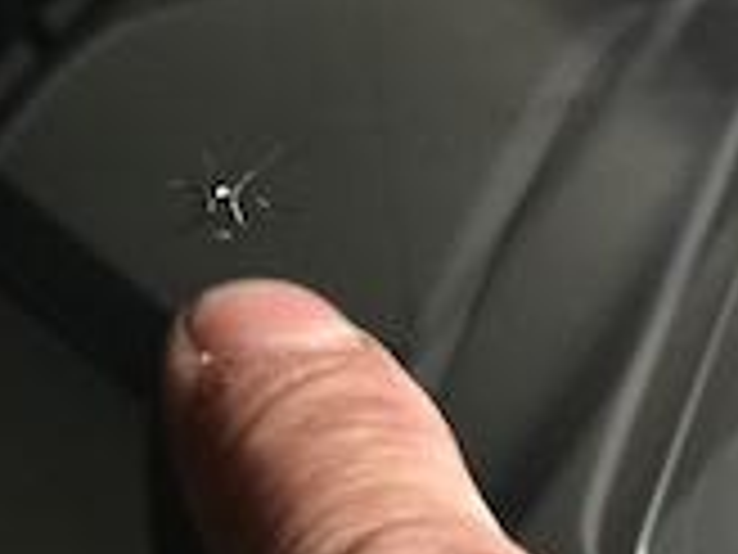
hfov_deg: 21.9
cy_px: 297
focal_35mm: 85
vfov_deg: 17.4
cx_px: -50
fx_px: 1812
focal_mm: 4.15
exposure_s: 1/4
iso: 80
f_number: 2.2
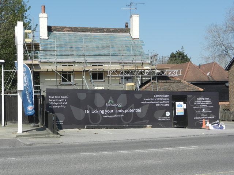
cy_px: 88
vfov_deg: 32.2
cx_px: 117
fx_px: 304
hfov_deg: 42.1
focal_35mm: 45
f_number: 4.2
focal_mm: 8.2
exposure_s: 1/1000
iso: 160
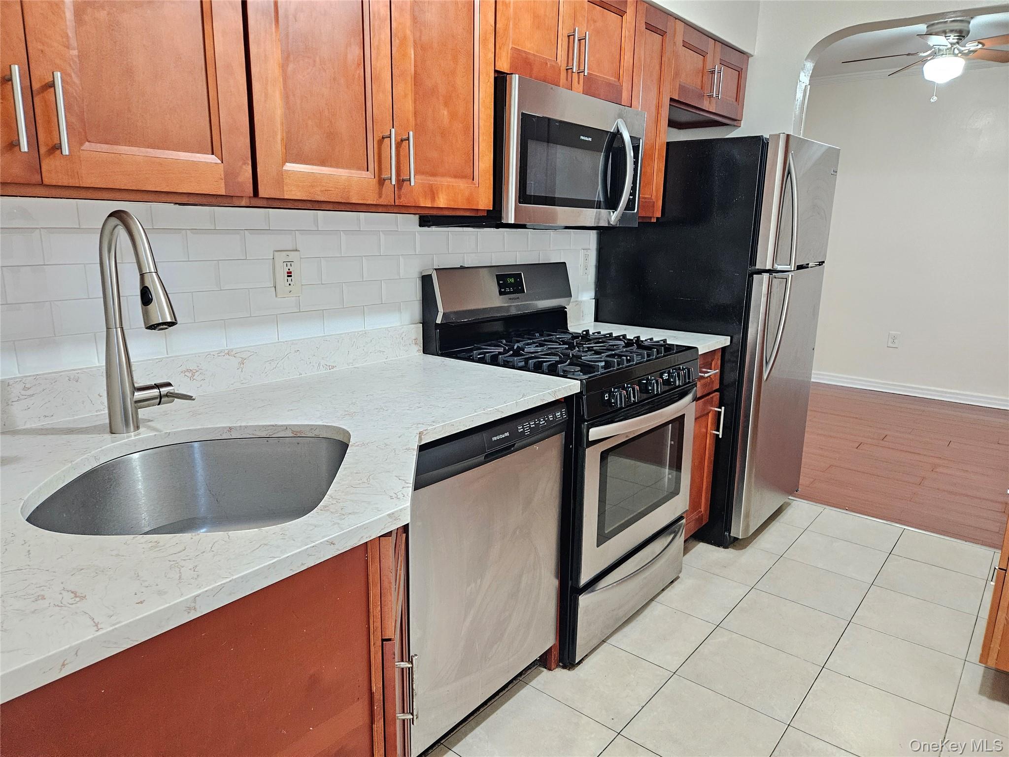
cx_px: 504
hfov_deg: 73.9
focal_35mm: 23
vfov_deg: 58.9
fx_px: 670
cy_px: 378
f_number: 1.8
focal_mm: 5.4
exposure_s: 1/120
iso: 1000
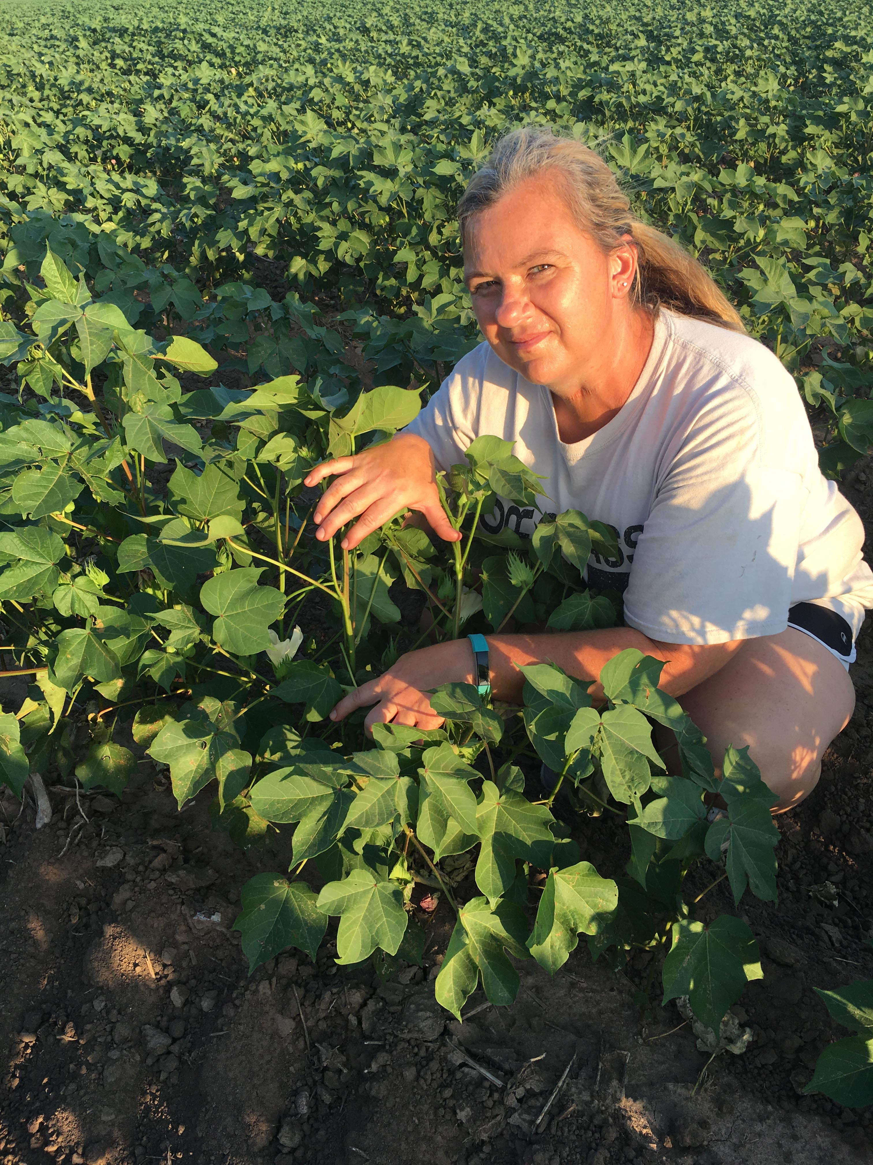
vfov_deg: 61.7
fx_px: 975
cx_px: 436
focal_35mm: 29
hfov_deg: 48.2
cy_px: 582
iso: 25
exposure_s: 1/371
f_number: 2.2
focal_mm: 4.15
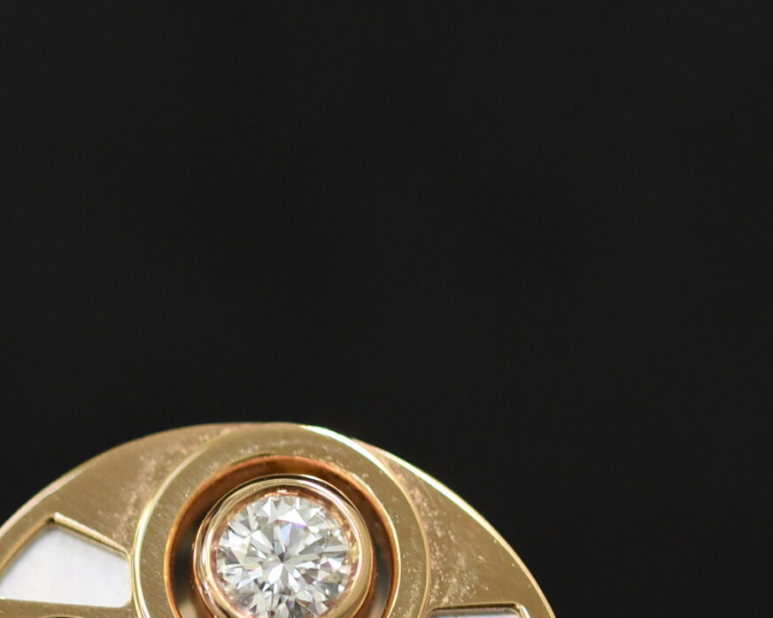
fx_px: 8509
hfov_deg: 5.2
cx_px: -177
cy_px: 691
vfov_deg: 4.2
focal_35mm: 372
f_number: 5
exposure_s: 1/125
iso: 800
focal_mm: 90
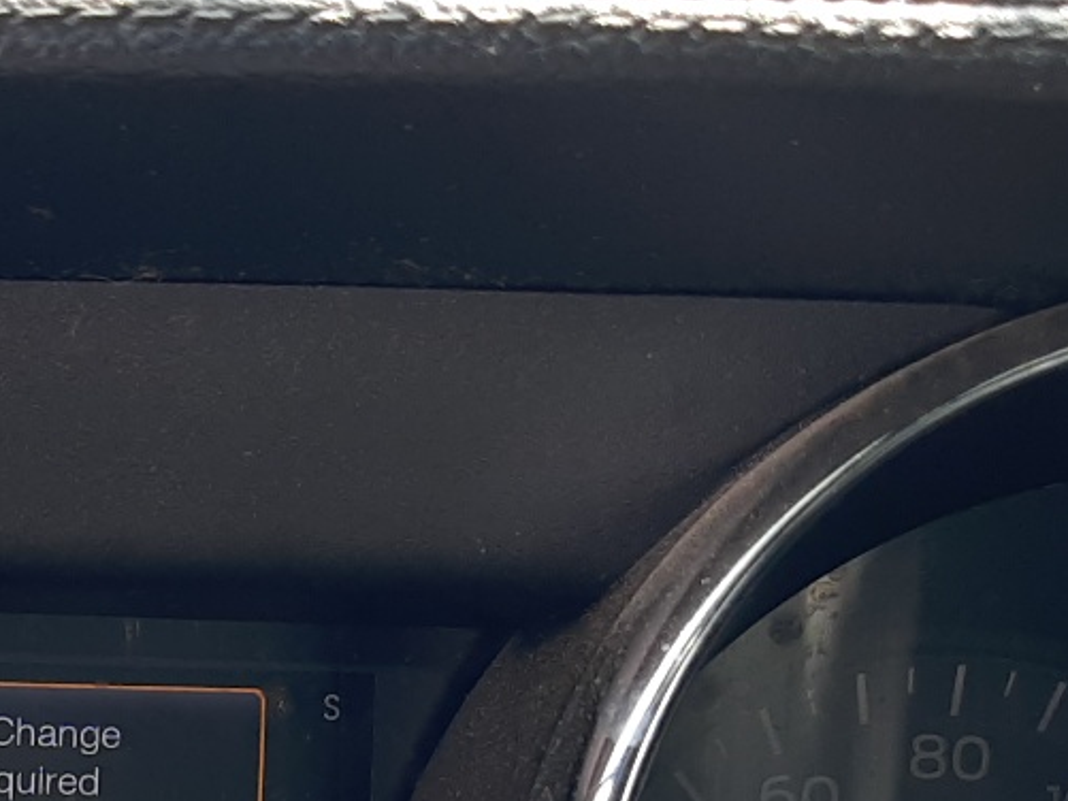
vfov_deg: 16.8
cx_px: -4
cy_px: 1029
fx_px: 2561
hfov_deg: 22.6
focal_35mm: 83
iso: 40
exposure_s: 1/208
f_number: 1.7
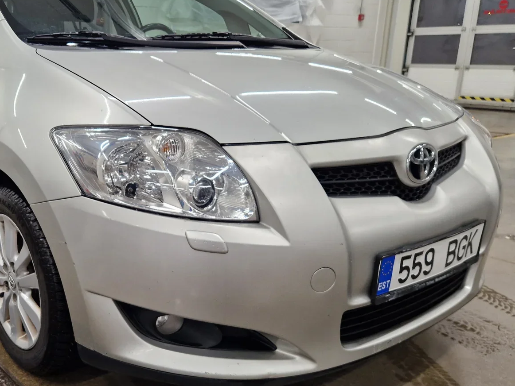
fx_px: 565
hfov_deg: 47.6
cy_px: 242
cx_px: 146
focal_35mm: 38
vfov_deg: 37.5
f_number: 1.8
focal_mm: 5.4
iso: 200
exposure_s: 1/180
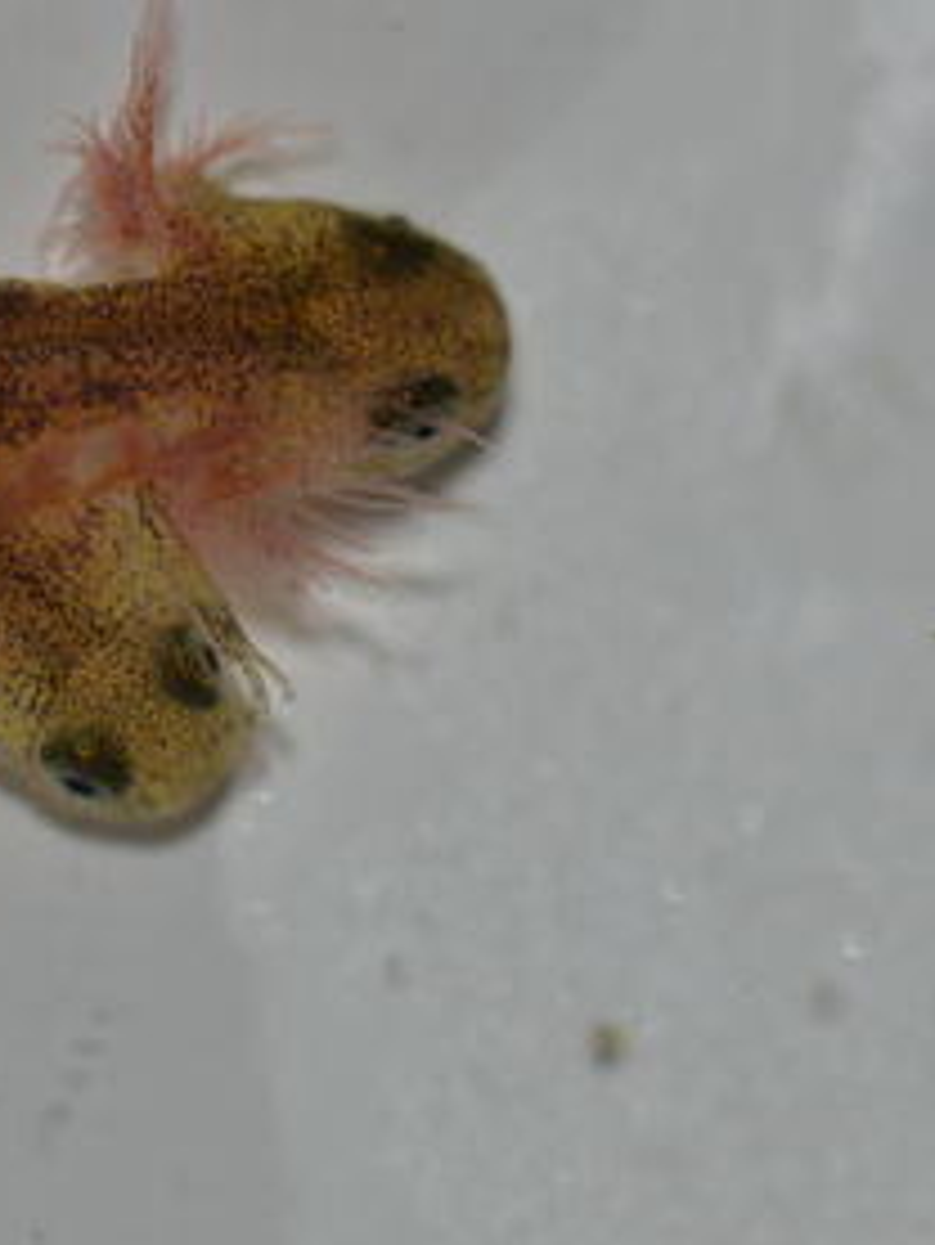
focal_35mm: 230
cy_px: 625
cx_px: 90
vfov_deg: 8.6
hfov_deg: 6.5
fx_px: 8267
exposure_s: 1/60
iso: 200
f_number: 8
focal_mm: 105
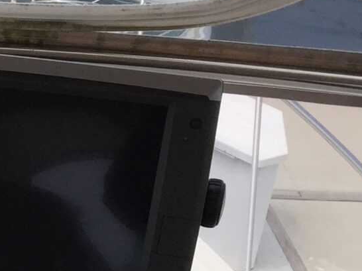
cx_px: -363
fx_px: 1422
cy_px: 319
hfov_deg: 12.7
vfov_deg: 10.7
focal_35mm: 136
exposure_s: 1/2639
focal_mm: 4.15
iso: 32
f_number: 2.2
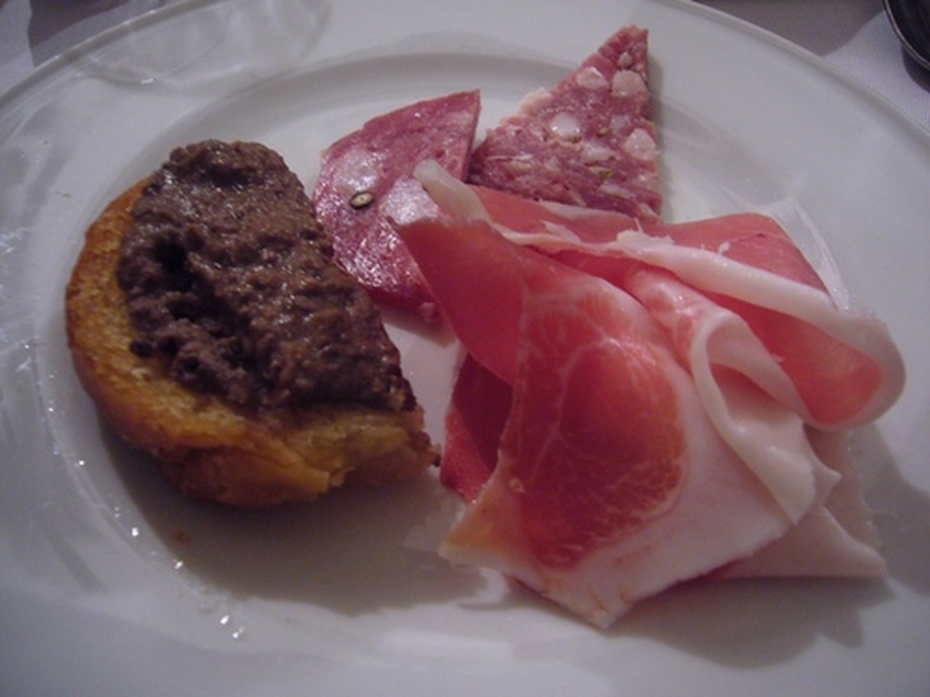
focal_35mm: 28
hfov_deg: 63.4
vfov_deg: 49.7
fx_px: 752
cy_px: 348
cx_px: 465
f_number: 2.8
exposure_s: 1/8
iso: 200
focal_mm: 4.6
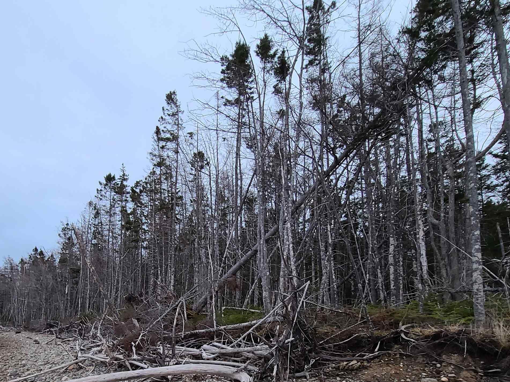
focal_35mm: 21
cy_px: 291
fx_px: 309
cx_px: 180
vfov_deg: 59.7
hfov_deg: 77.1
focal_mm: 2.2
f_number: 2.2
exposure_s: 1/59
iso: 320
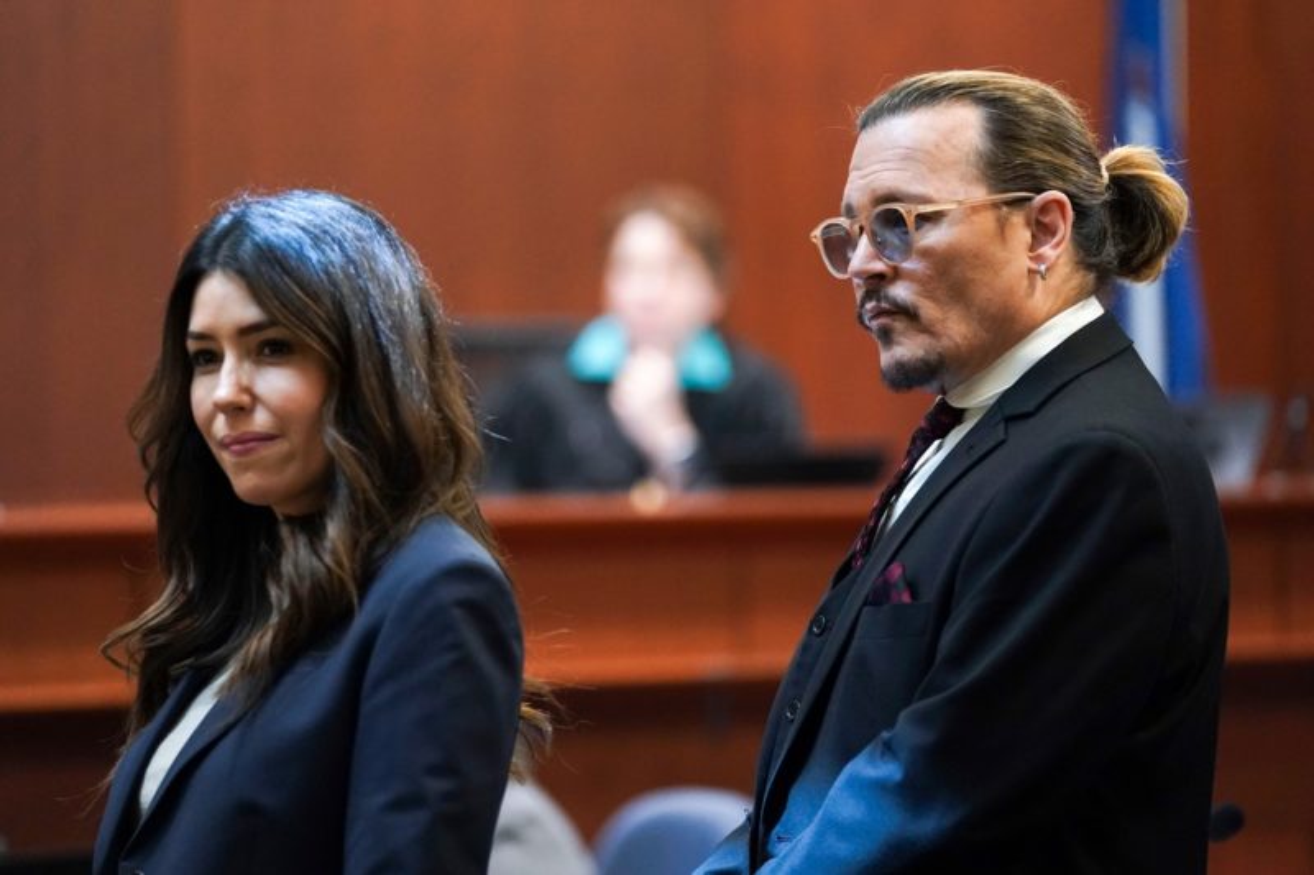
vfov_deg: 8.8
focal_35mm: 156
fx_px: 5692
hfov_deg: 13.2
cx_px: 657
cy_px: 438
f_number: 2.8
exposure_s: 1/250
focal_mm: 156
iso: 5000
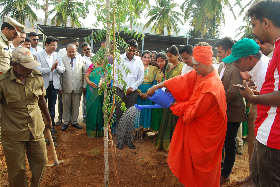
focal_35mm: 30
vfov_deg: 43.7
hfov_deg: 61.9
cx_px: 140
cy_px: 94
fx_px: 234
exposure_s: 1/125
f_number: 8
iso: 400
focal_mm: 20
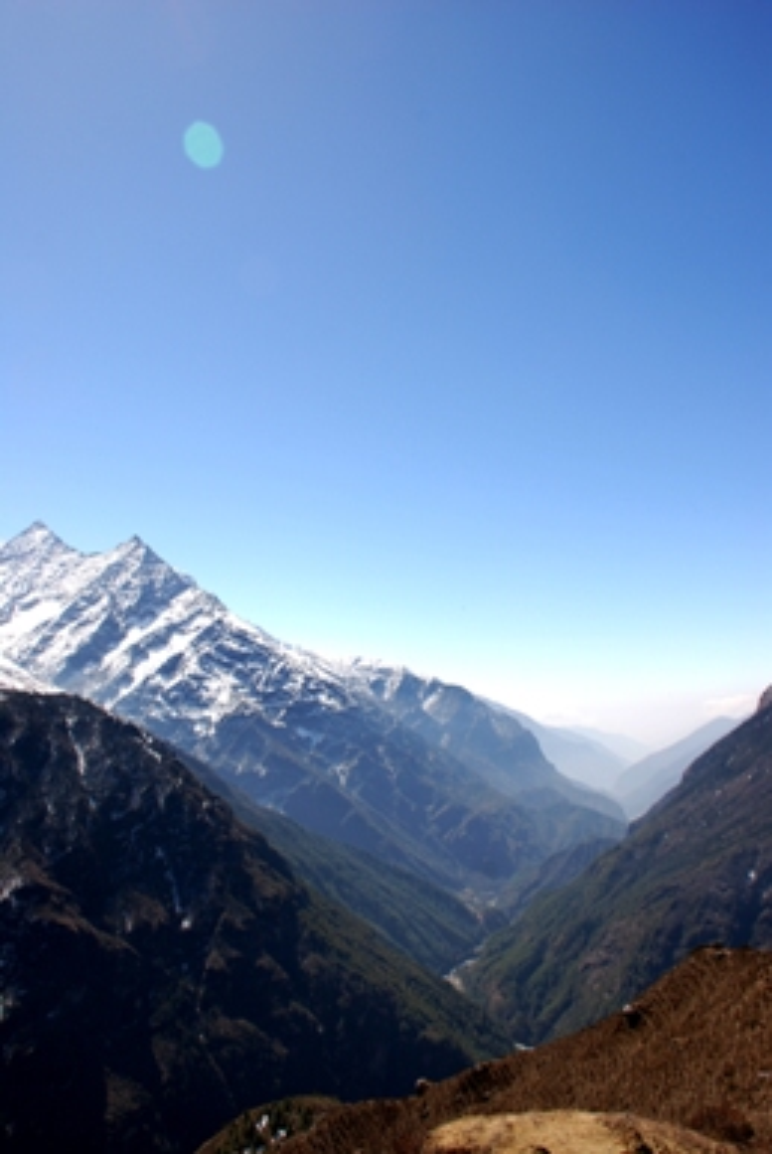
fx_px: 962
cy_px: 577
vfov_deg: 61.9
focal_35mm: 30
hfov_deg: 43.7
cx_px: 386
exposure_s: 1/125
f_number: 9
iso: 100
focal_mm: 20
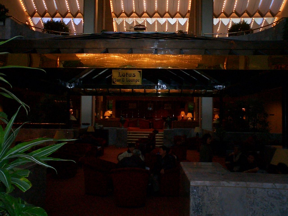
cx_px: 144
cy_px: 108
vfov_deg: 38.7
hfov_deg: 50.1
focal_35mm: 37
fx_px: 308
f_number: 3.5
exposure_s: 1/40
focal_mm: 5.6
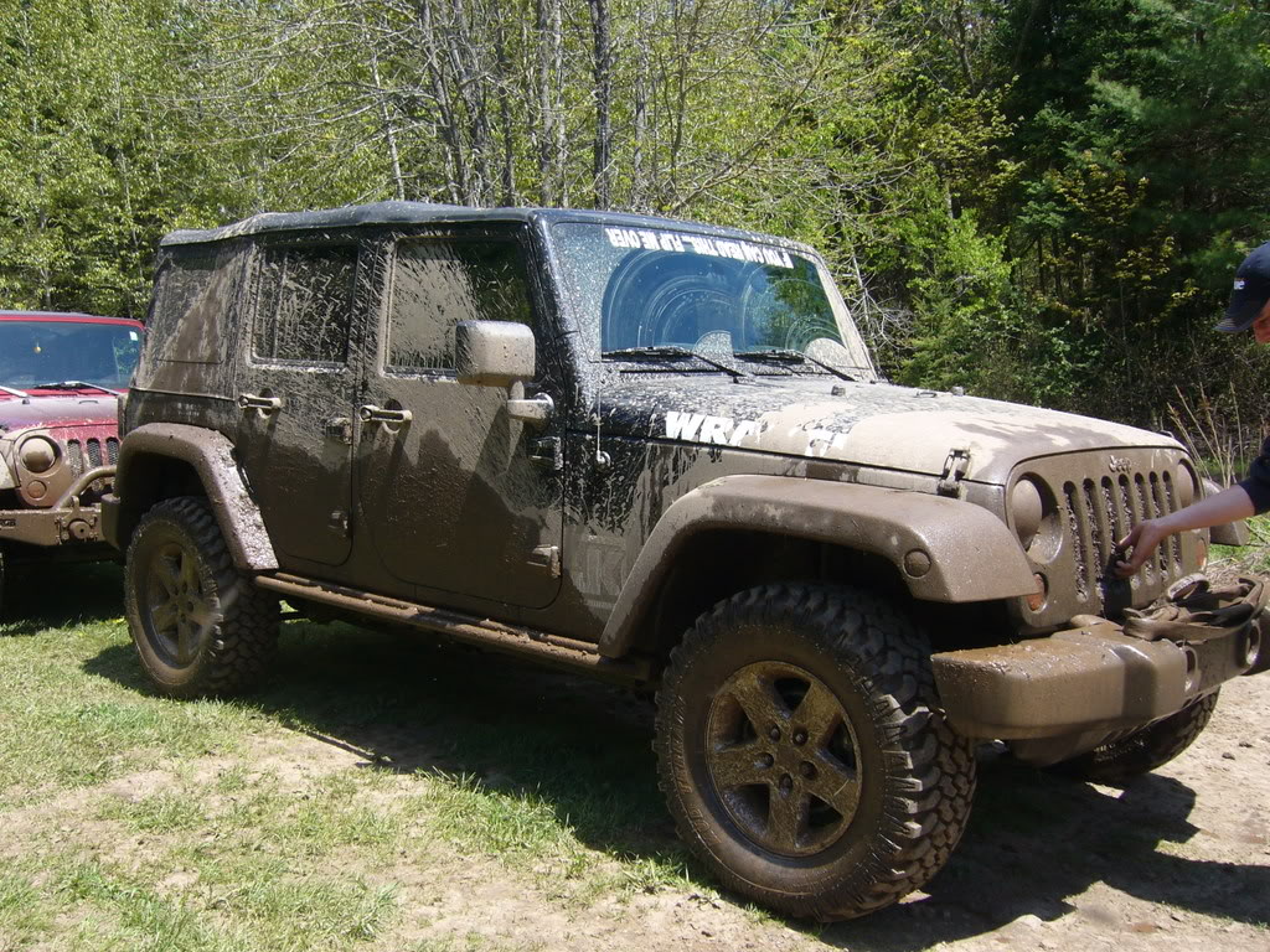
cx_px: 635
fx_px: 1284
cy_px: 476
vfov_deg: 40.7
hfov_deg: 52.6
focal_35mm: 35
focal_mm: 5.8
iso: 80
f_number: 5.6
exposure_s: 1/125
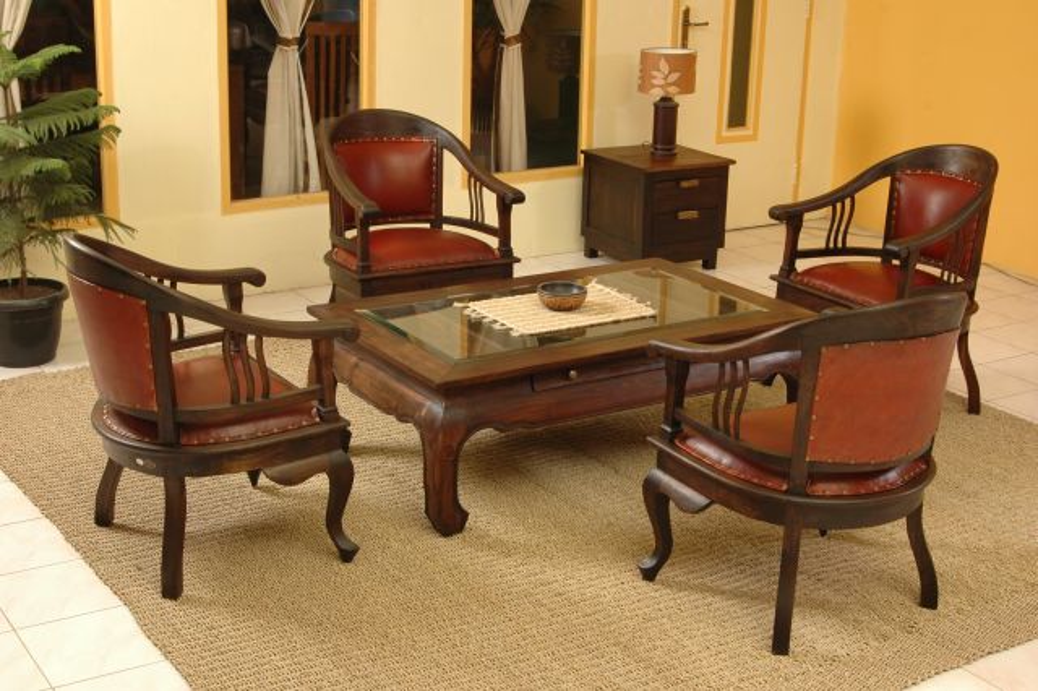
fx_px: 1513
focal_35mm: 52
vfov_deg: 25.7
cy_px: 346
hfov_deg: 37.9
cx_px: 519
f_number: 8
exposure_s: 1/60
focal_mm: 35
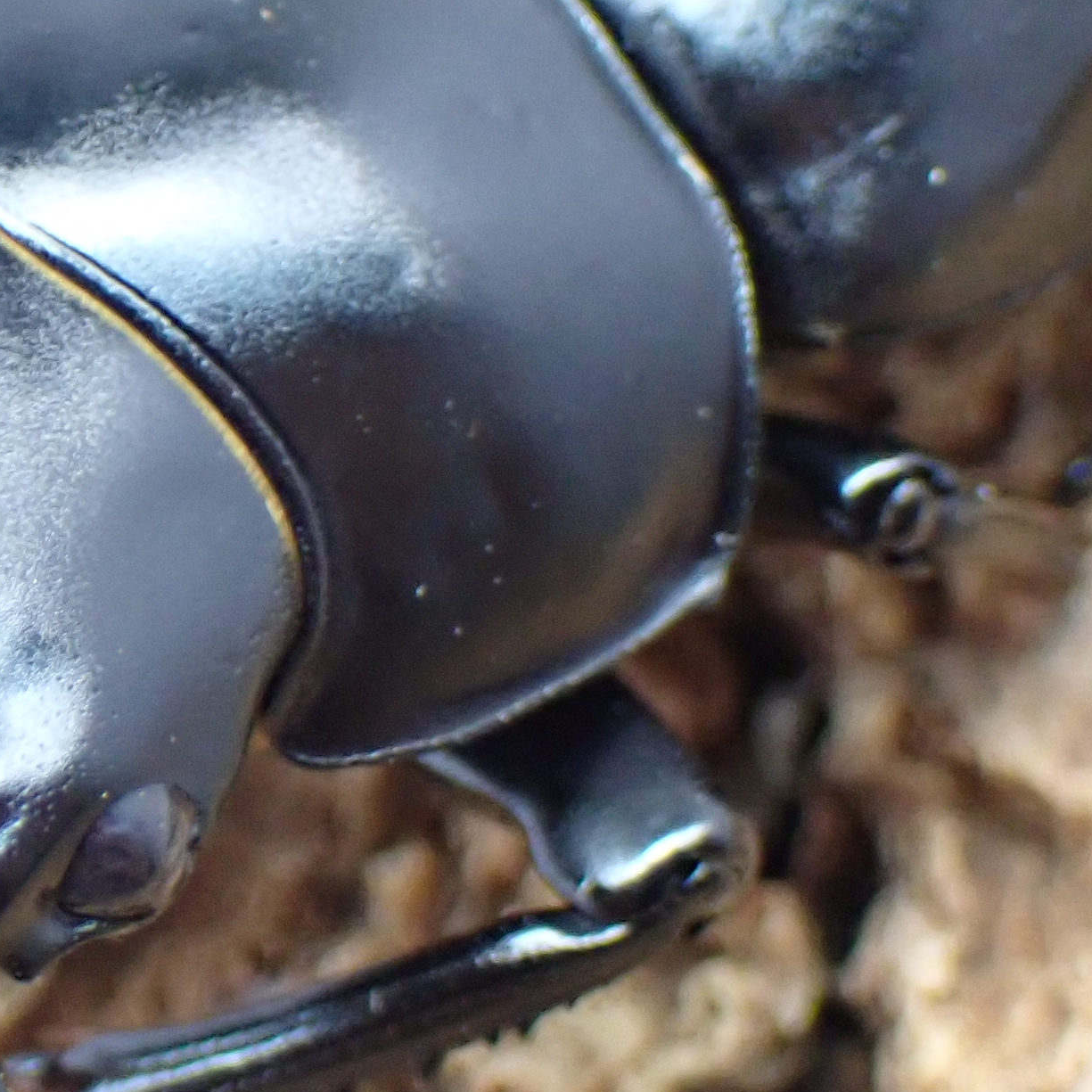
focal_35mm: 205
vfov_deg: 8.5
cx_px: -77
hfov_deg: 8.5
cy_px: 488
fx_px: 7317
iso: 800
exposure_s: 1/60
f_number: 3.9
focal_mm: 12.73
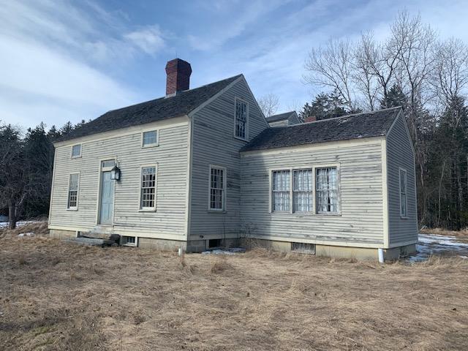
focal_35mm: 26
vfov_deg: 53.1
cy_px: 176
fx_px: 352
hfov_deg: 67.3
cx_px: 234
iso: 25
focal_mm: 4.25
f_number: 1.8
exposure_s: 1/2033
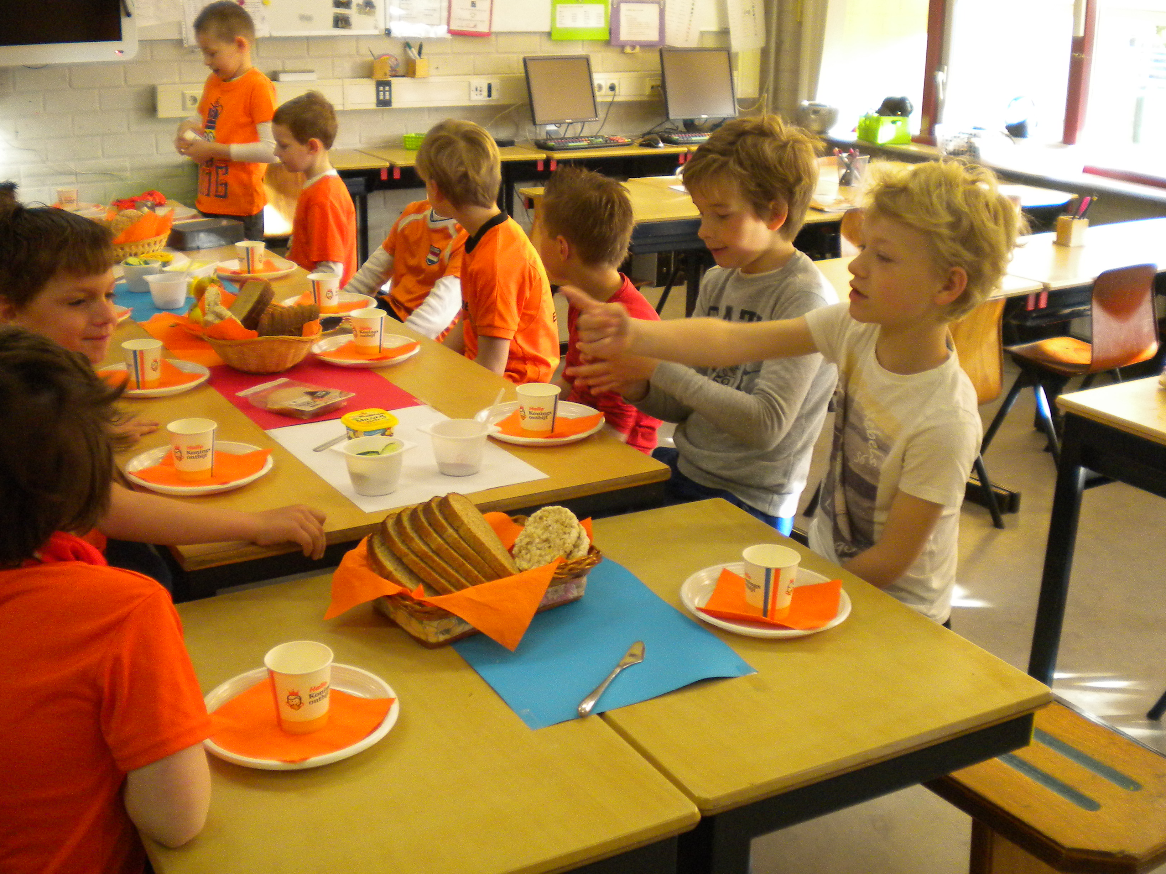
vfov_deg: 36.8
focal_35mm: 39
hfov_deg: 47.9
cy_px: 429
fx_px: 1314
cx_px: 555
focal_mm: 6.3
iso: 366
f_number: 3.1
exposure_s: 1/59.1
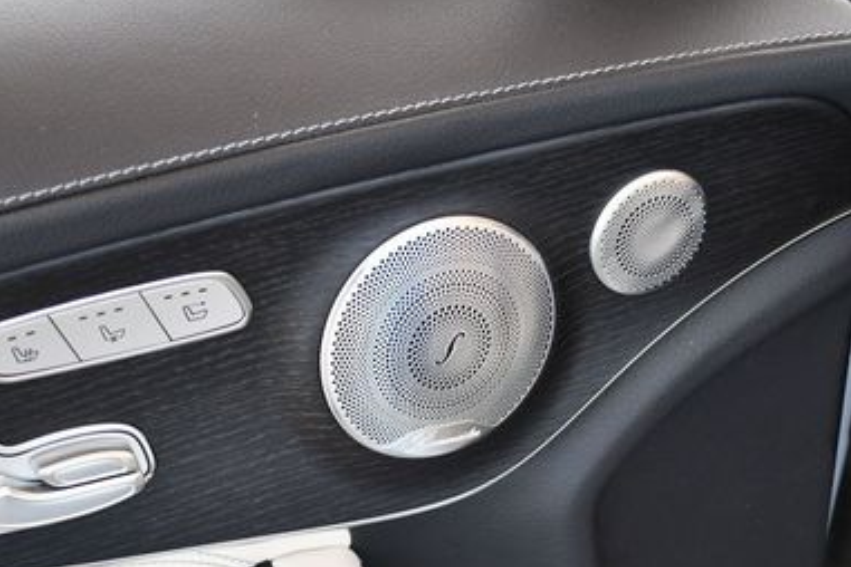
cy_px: 464
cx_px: 281
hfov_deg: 27.2
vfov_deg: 18.2
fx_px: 1749
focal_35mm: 74
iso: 400
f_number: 3.8
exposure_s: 1/250
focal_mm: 22
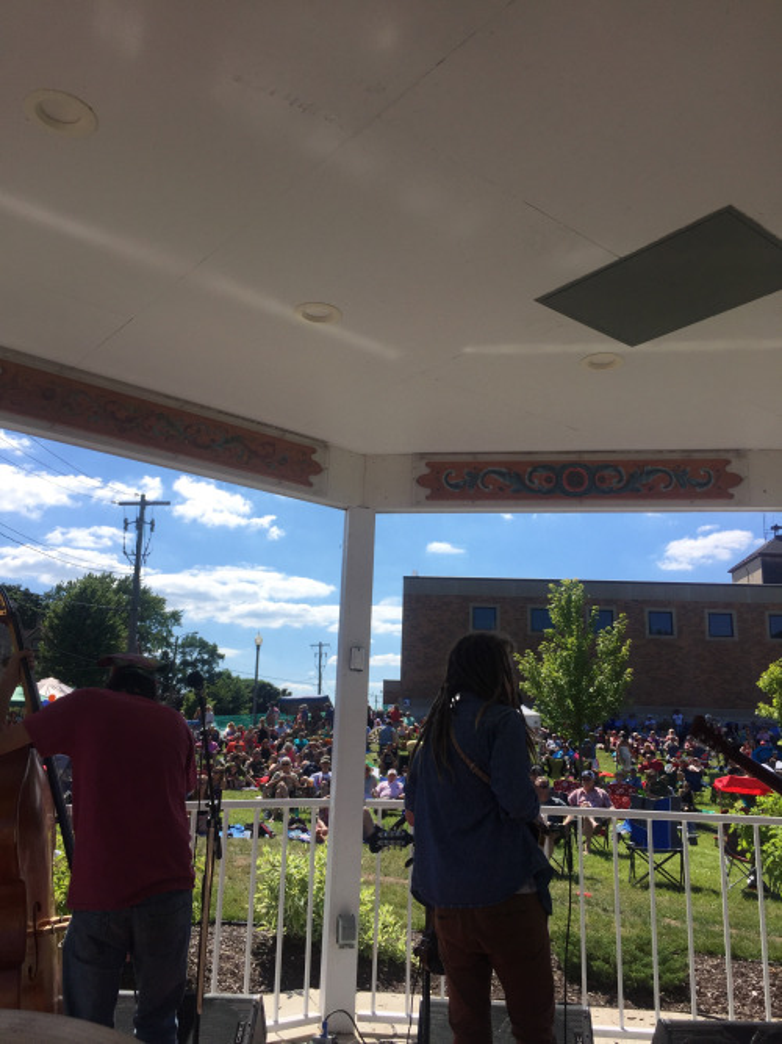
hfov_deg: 48.2
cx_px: 391
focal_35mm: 29
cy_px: 522
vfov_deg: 61.7
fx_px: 874
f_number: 2.2
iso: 32
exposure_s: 1/2639
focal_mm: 4.15
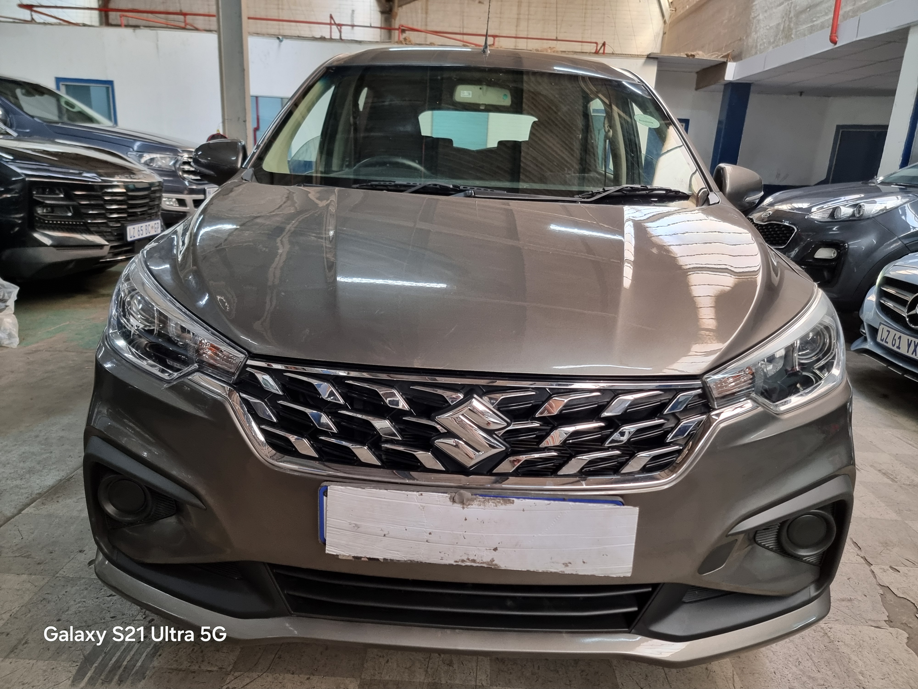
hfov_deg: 71.6
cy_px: 344
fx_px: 636
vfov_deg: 56.8
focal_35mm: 24
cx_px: 459
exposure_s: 1/50
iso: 250
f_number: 1.8
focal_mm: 6.7
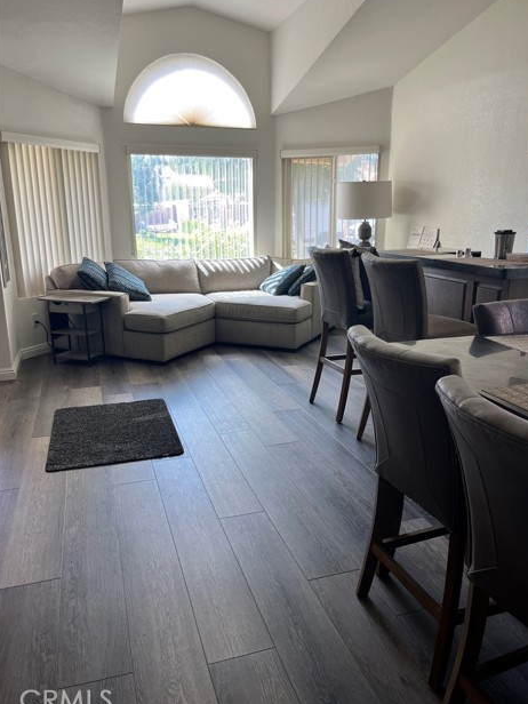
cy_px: 351
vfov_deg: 65.3
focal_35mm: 27
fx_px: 549
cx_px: 270
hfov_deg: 51.4
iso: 50
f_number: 1.6
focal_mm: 5.1
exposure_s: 1/120
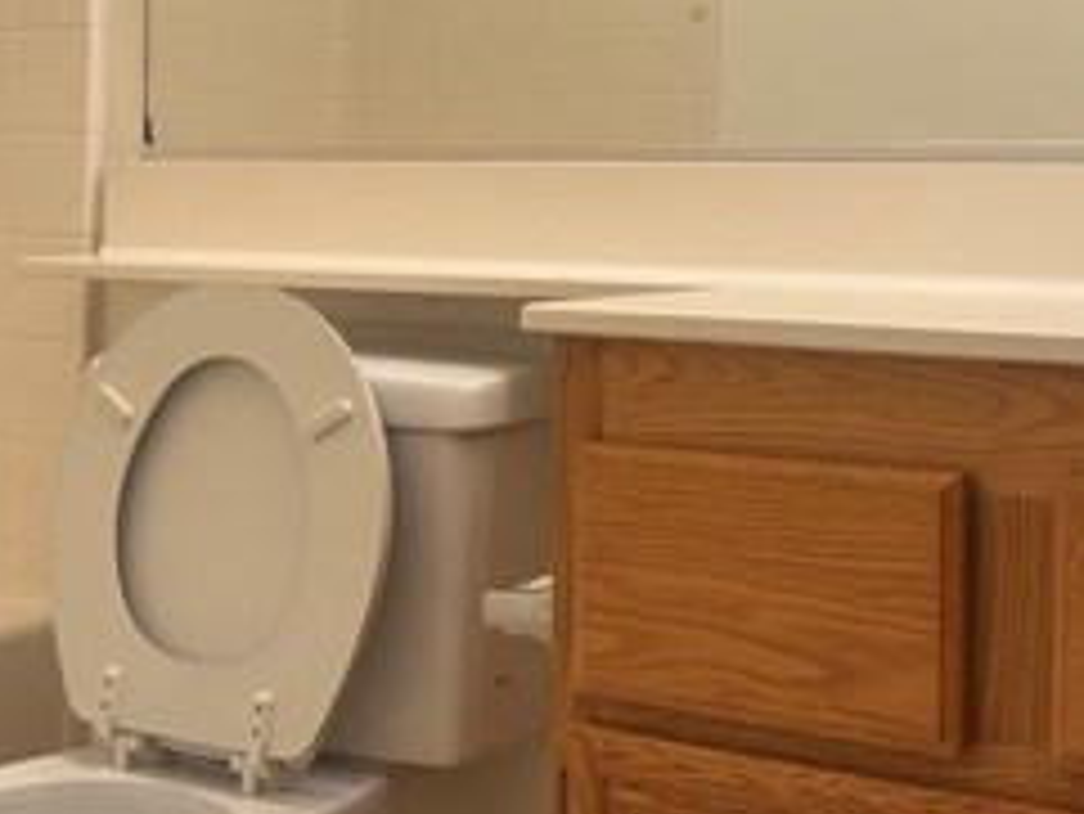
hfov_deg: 28.1
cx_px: 423
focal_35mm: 69
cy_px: 202
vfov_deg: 21.1
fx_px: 2162
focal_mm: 5.96
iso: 40
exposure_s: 1/154
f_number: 1.6
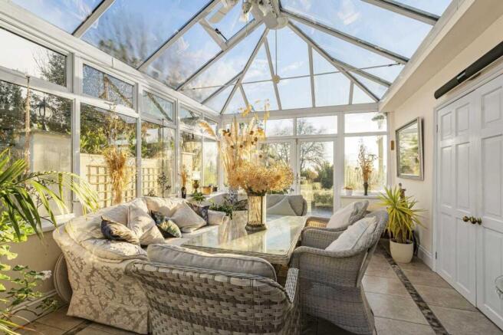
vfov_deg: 70.4
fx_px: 237
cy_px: 168
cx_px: 252
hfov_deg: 93.3
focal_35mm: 17
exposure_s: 1/100
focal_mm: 17
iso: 200
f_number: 8
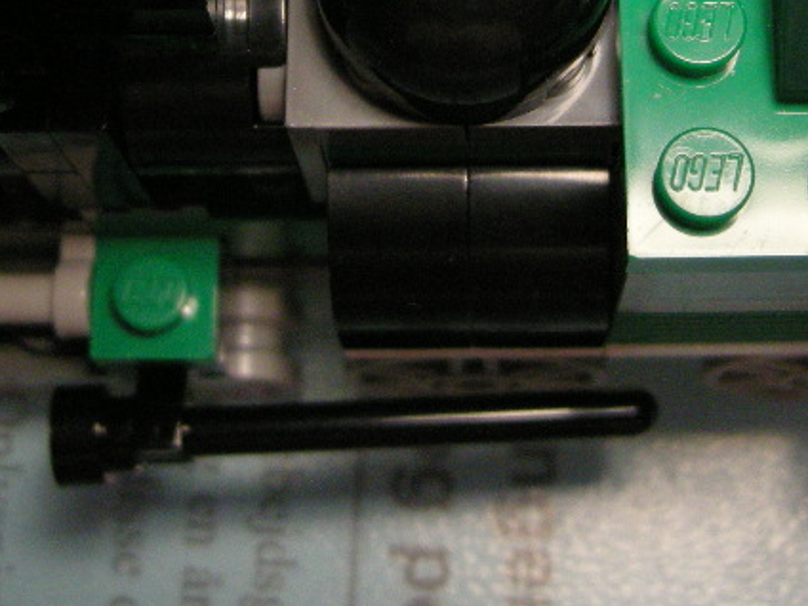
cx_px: 476
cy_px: -25
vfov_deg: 16.6
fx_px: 2031
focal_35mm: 87
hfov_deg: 22.5
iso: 366
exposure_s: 1/60
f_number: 2.7
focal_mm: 7.5
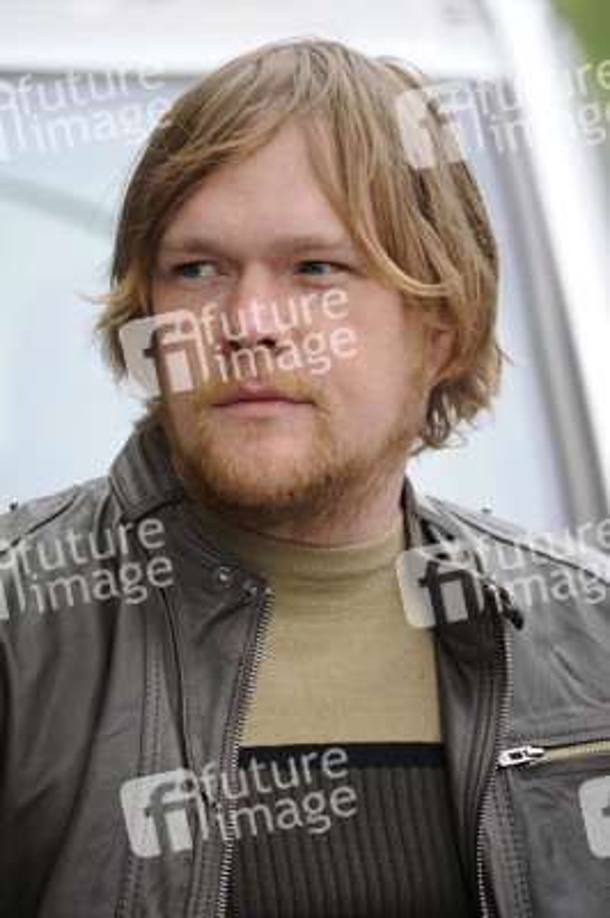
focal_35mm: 300
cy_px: 459
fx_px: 7638
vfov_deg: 6.9
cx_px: 305
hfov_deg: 4.6
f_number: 5.6
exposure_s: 1/125
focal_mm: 300
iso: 500
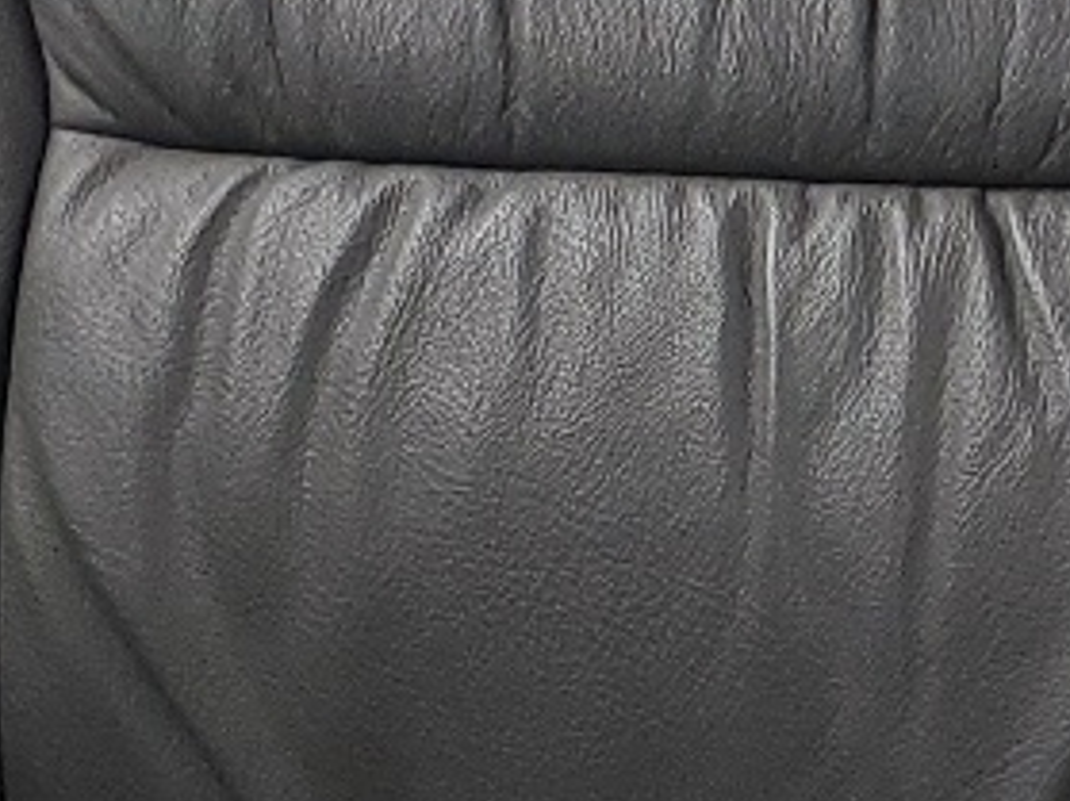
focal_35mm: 149
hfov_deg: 11.2
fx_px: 4604
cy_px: 222
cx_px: 2539
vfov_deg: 9.9
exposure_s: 1/120
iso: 82
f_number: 1.5
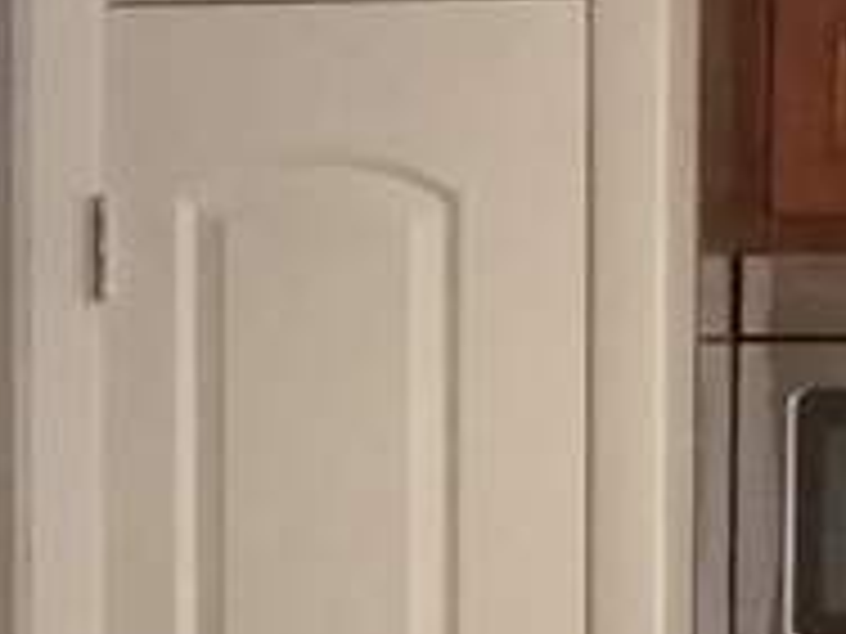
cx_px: 351
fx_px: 5817
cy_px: 1120
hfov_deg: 8.3
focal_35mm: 238
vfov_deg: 6.1
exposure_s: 1/33
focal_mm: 3.3
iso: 640
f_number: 2.2
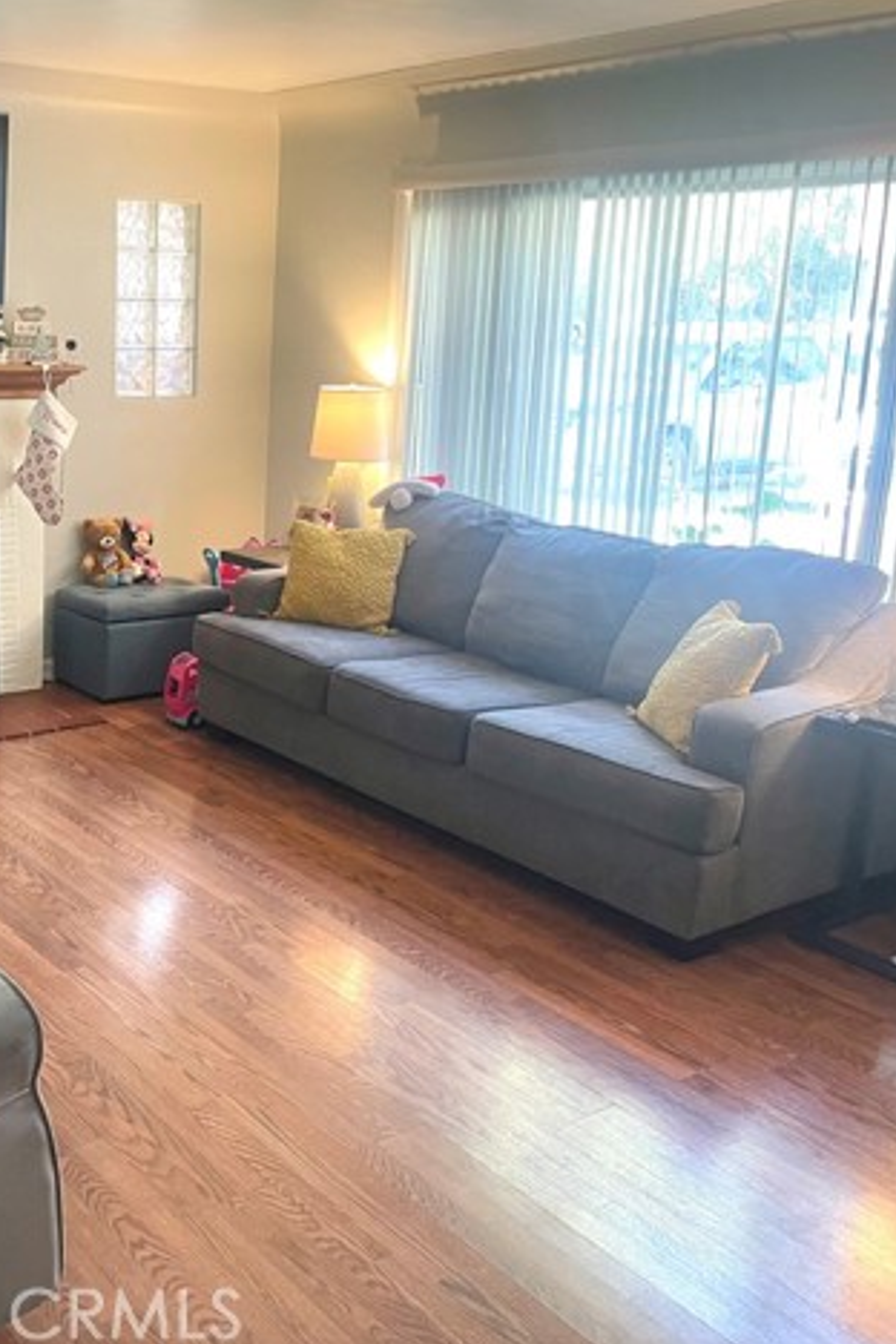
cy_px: 666
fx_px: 1381
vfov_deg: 51.9
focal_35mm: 37
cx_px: 190
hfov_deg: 34.9
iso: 125
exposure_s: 1/60
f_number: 1.6
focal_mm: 4.2
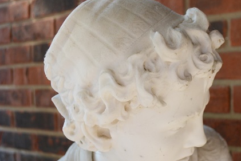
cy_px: 92
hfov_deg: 41.1
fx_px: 315
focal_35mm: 47
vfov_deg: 28.6
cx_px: 171
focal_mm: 22
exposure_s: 1/60
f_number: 4
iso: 560
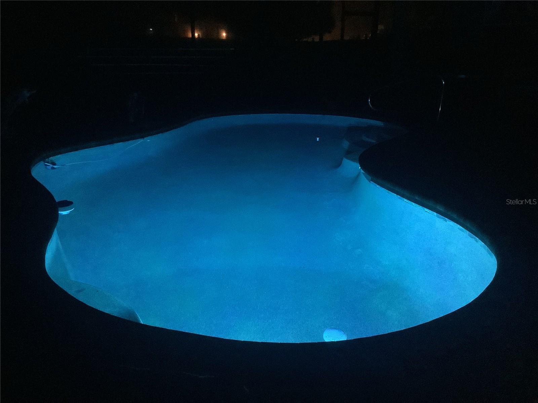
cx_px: 269
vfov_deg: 45.4
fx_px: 482
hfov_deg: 58.4
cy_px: 202
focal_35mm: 31
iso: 640
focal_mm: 3.3
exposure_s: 1/17
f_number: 2.4
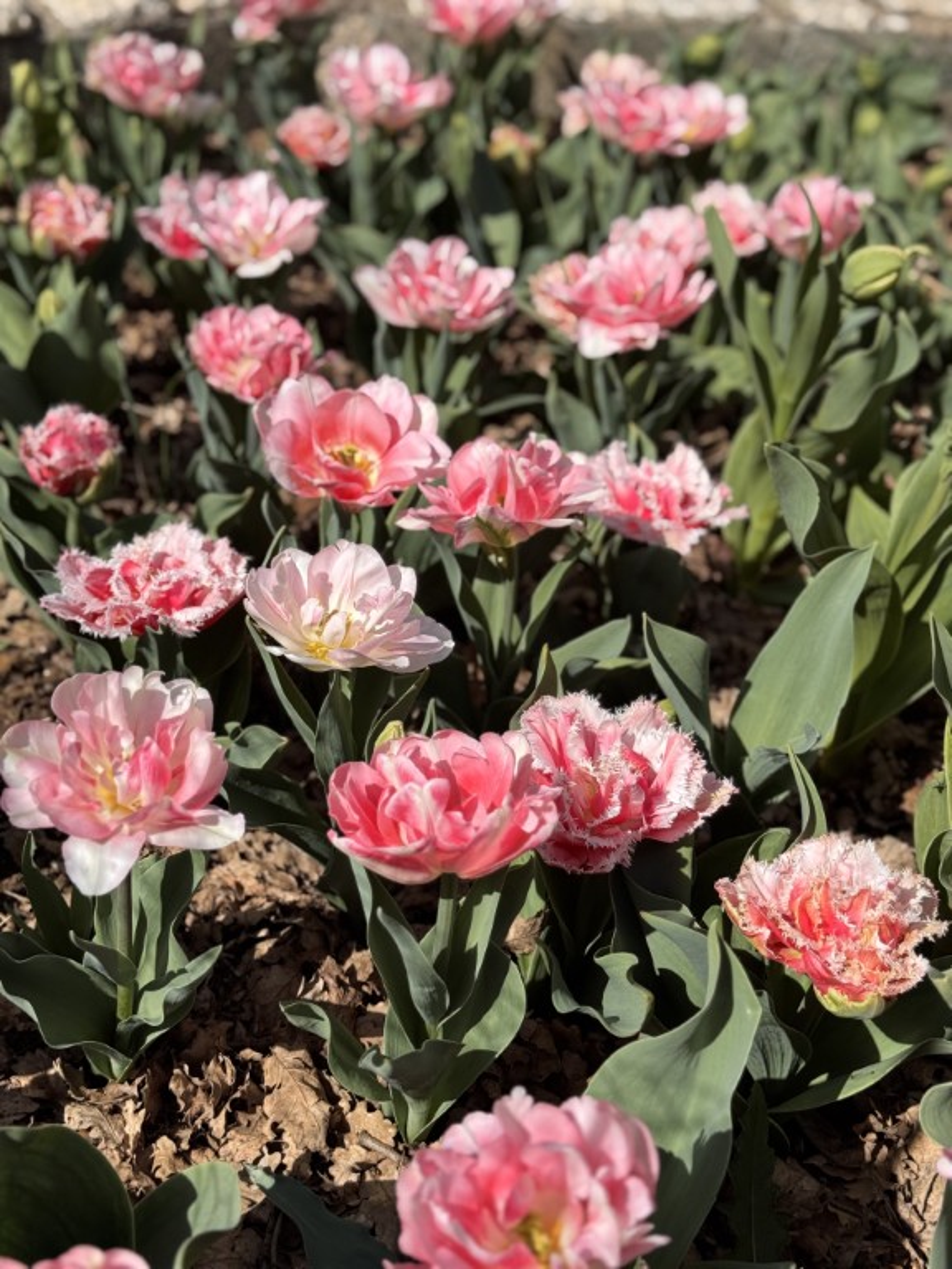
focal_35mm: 48
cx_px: 476
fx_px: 1760
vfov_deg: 39.7
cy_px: 634
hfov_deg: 30.3
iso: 64
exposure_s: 1/4975
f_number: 1.78
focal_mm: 6.76
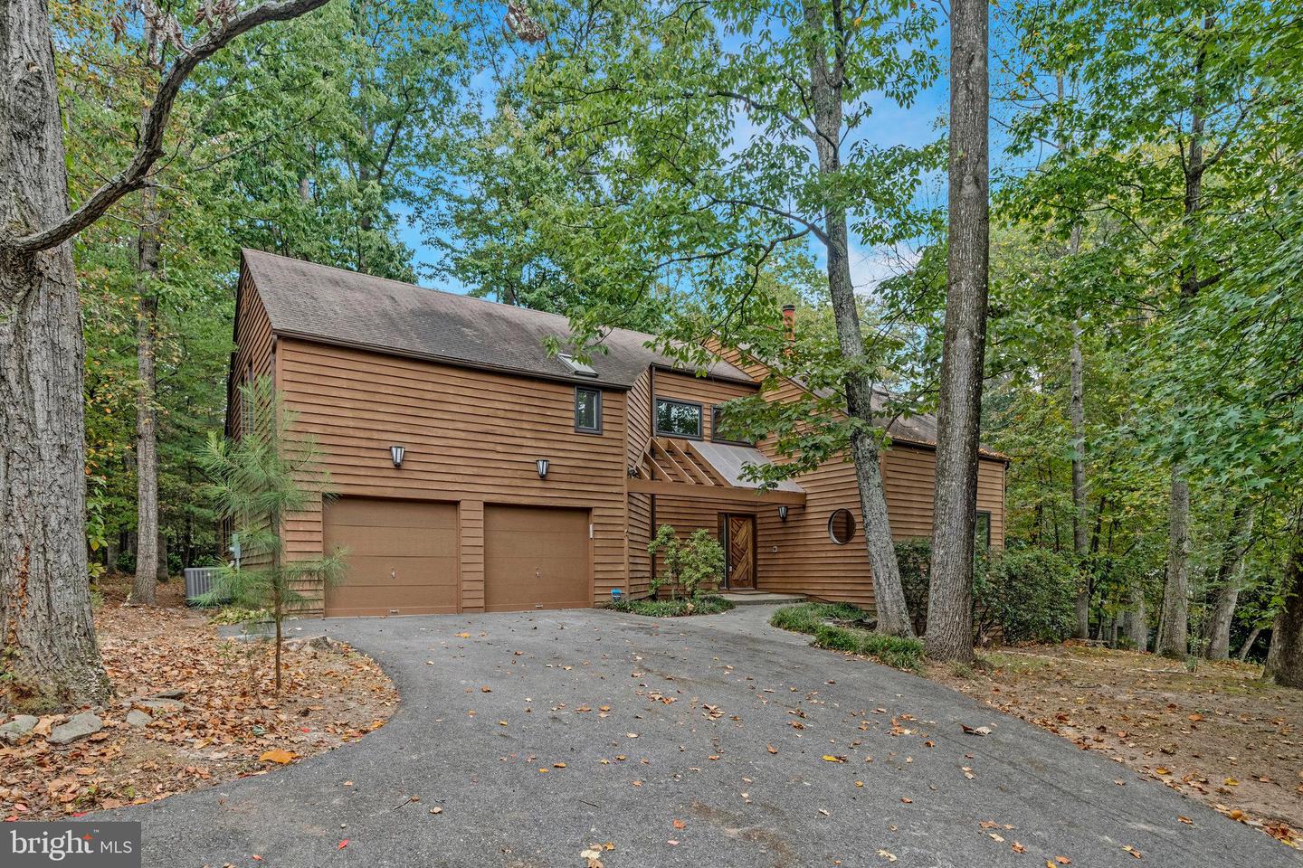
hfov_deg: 90.0
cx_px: 652
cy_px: 434
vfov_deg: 67.4
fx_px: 651
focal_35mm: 18
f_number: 7.1
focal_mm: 18
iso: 1250
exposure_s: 1/200
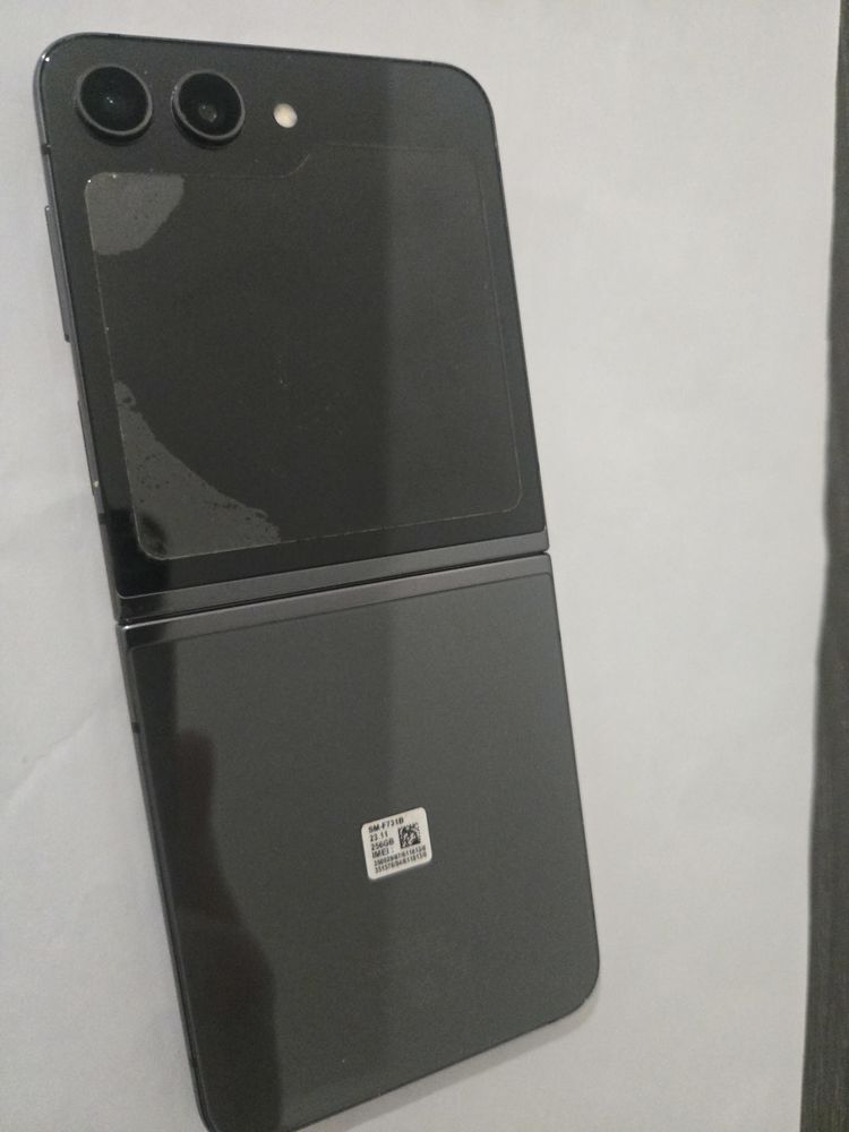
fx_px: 752
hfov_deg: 58.9
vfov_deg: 73.9
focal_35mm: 23
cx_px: 424
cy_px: 566
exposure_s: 1/50
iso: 1600
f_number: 1.8
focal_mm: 5.4
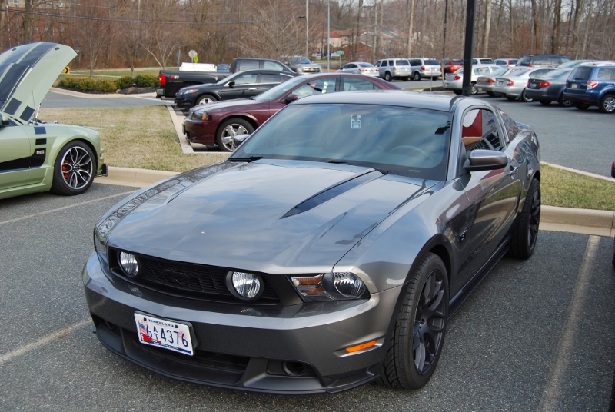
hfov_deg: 49.5
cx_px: 308
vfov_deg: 34.3
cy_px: 206
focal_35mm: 39
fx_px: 667
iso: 125
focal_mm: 26
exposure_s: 1/125
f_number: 5.6
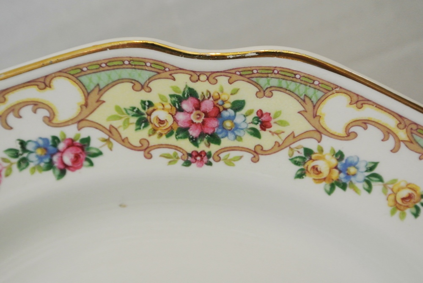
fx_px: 635
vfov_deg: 25.1
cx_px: 212
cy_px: 142
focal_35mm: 54
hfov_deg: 36.8
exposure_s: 1/60
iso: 800
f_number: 5
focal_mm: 20.3
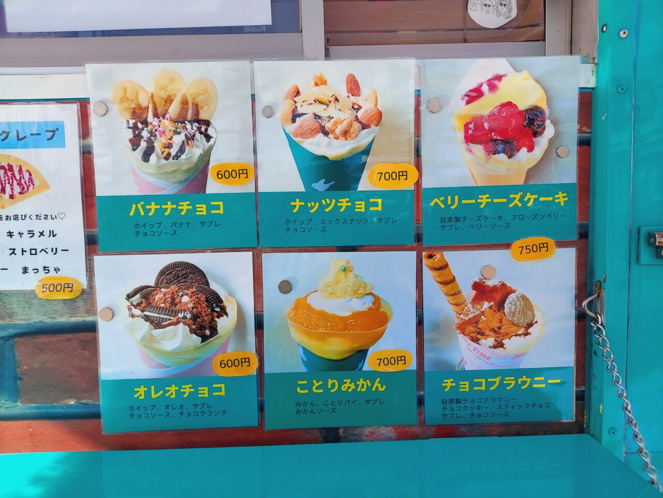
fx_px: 479
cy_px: 249
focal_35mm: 25
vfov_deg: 54.9
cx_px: 332
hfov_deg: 69.4
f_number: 2
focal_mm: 4.6
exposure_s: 1/548
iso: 50
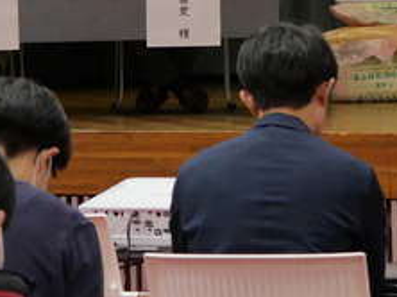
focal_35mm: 365
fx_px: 4182
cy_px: -199
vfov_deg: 4.0
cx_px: 325
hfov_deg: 5.4
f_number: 4
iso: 1000
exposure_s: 1/100
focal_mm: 45
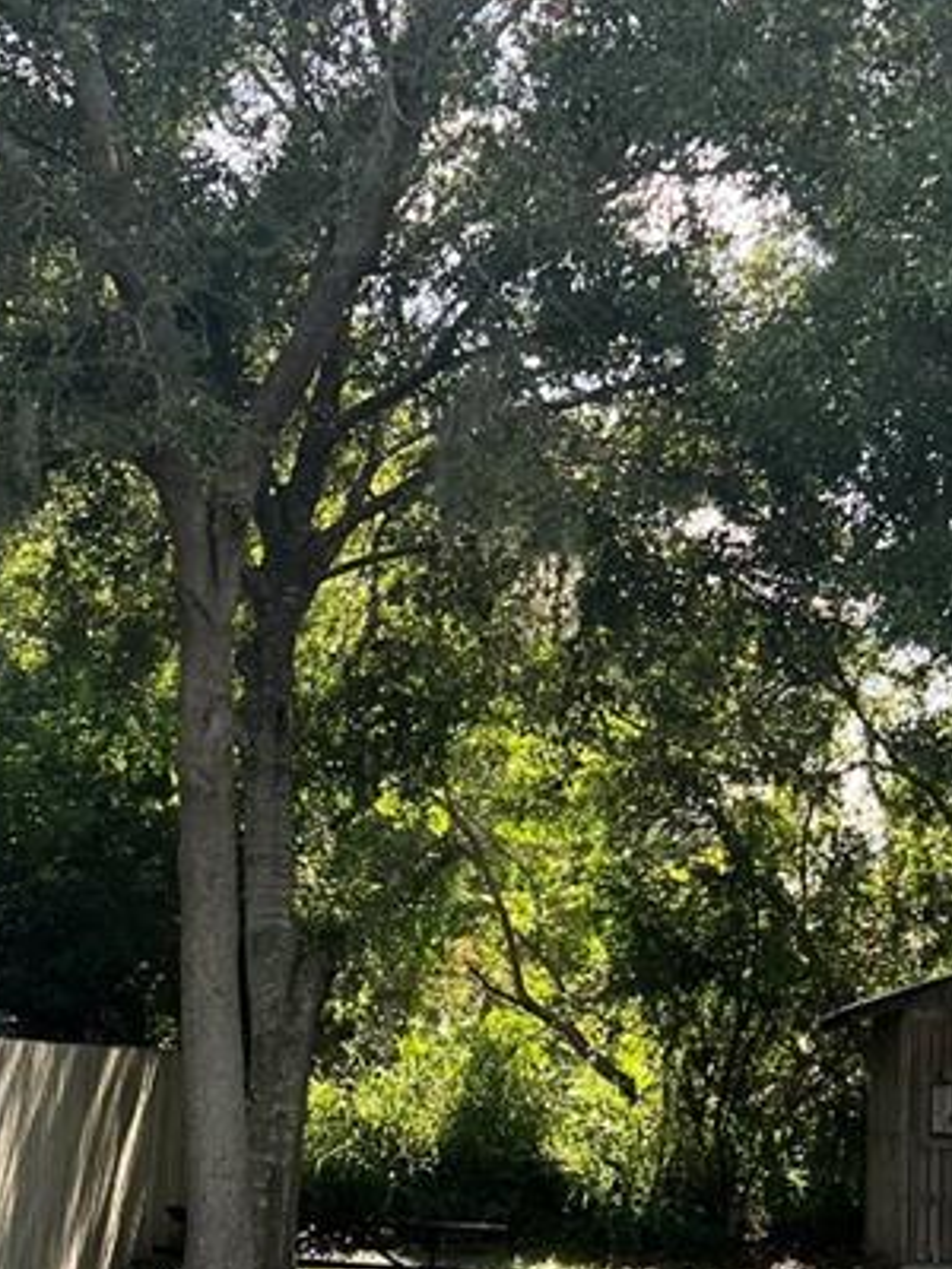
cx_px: 720
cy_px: 603
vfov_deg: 25.0
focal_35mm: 78
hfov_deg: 18.8
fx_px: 2860
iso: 50
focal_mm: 5.7
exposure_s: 1/846
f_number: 1.5
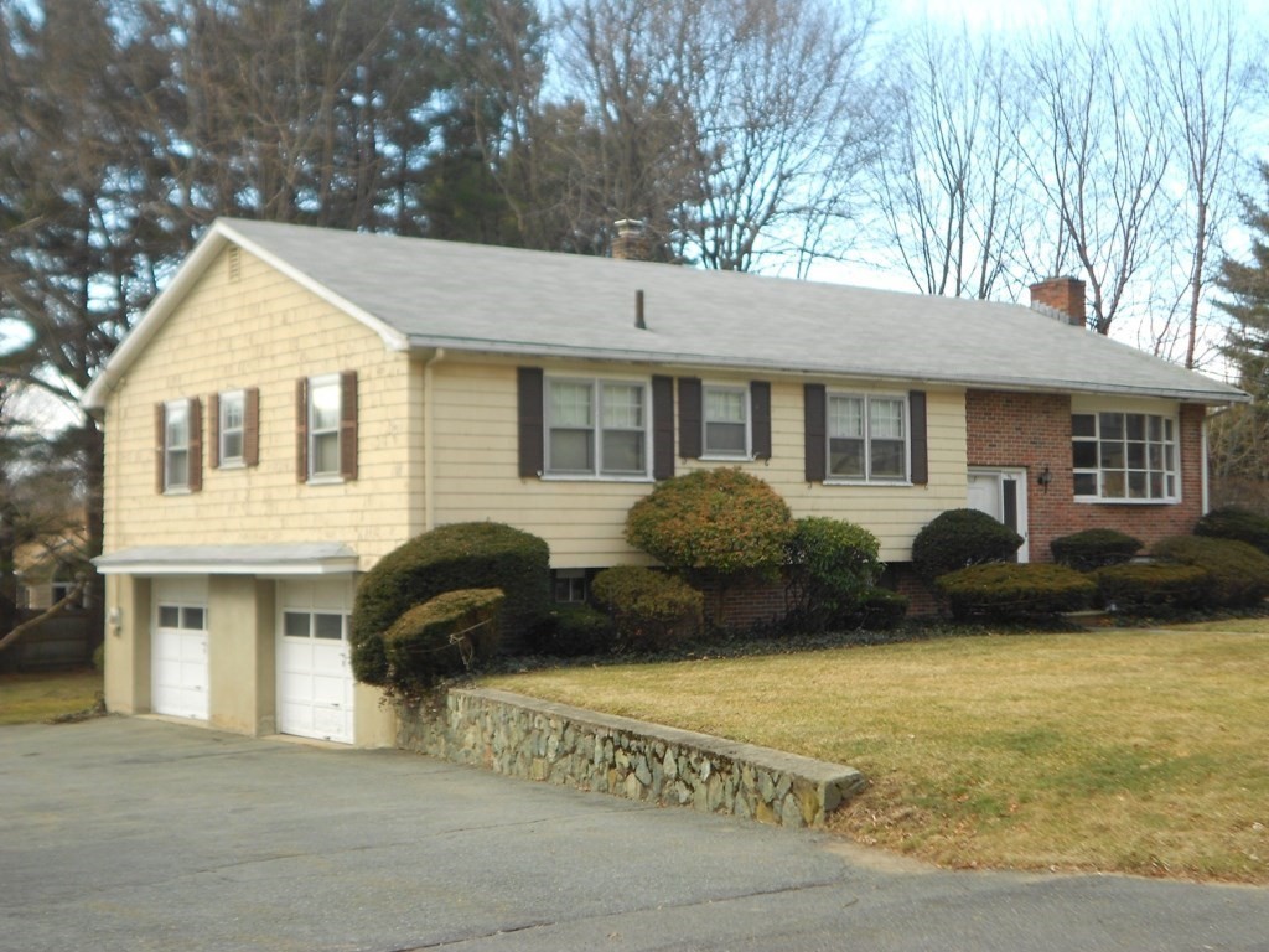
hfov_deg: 38.9
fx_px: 1796
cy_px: 476
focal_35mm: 49
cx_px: 634
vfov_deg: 29.7
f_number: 4.5
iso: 80
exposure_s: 1/100
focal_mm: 8.8
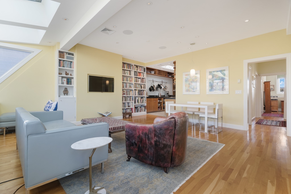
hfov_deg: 96.7
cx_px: 146
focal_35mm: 16
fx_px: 129
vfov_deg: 73.7
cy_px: 97
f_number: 8
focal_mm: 16
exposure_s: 1/2.5
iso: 200
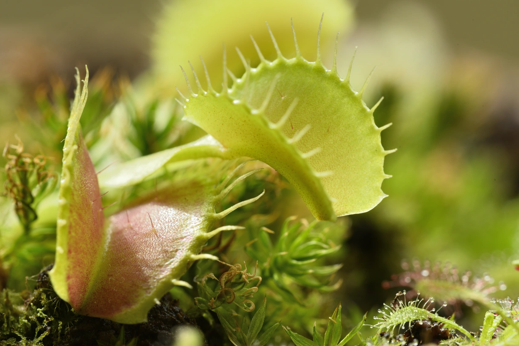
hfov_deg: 9.8
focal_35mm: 209
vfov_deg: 6.6
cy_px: 178
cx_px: 253
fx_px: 3013
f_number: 19
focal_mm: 200
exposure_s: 1/15
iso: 100
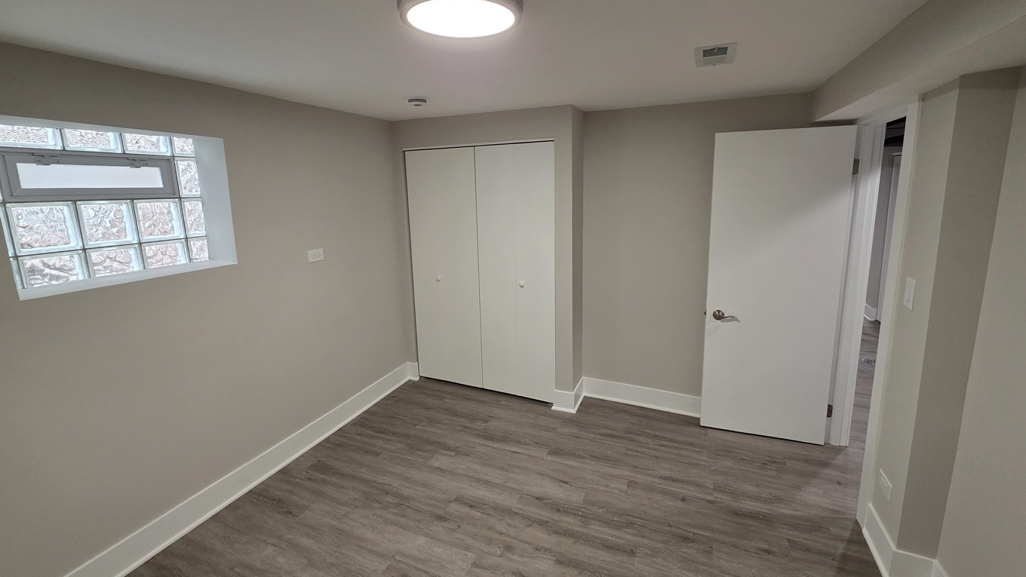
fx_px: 408
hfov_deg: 103.0
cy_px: 266
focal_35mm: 15
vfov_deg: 70.4
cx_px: 508
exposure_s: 1/120
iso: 250
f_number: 1.9
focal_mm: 2.2
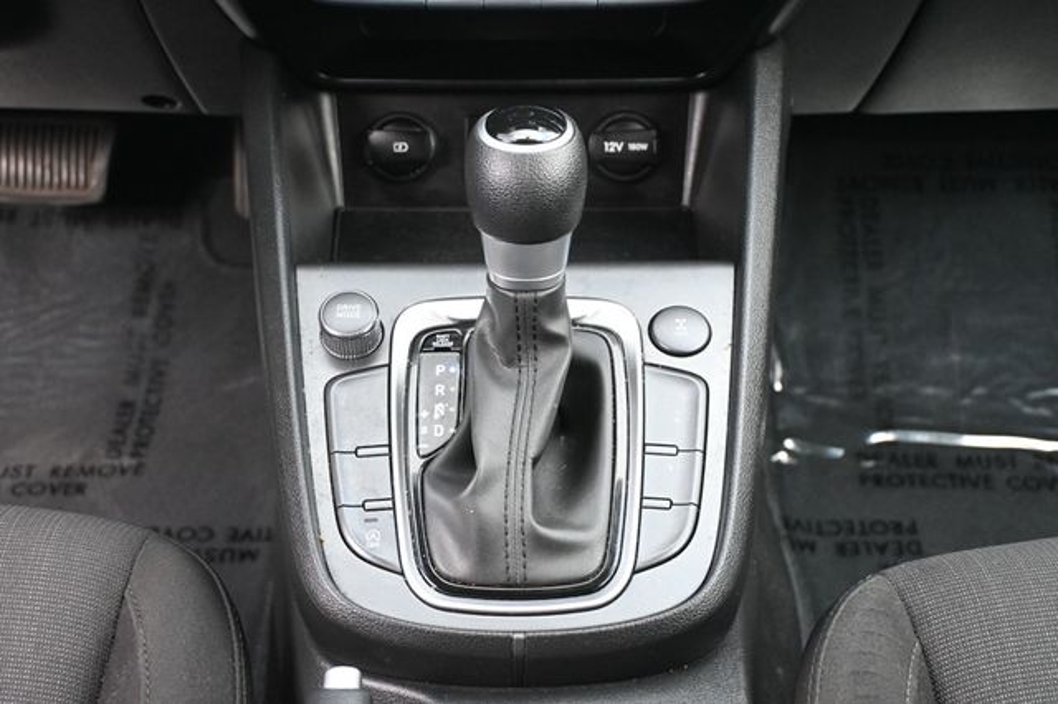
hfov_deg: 37.9
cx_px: 529
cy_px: 352
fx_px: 1542
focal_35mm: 52
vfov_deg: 25.7
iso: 2800
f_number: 5.3
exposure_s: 1/125
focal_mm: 35
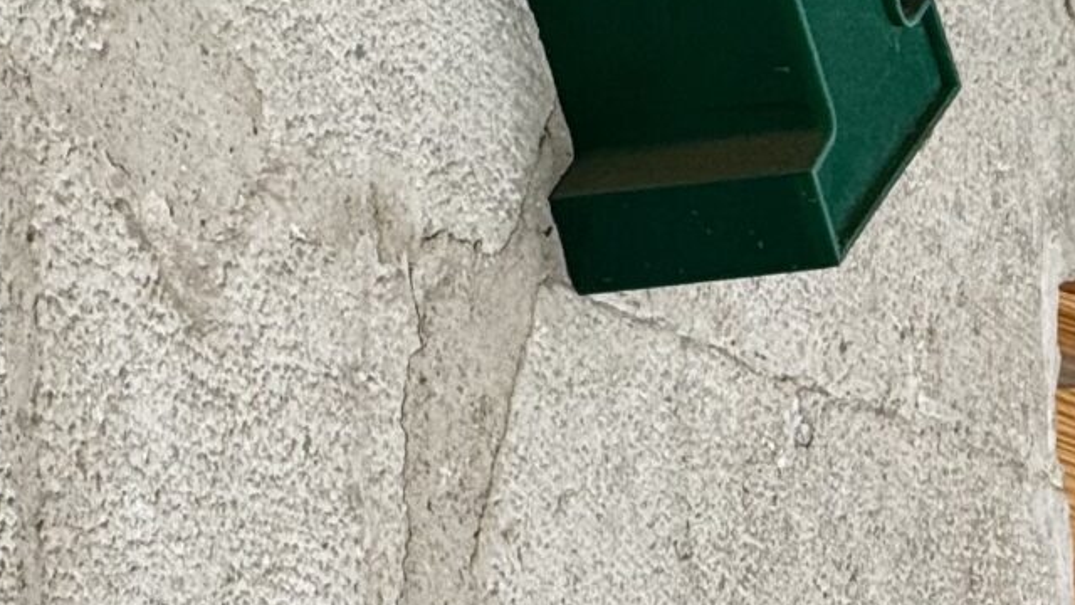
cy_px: -262
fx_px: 14908
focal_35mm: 523
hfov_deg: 4.1
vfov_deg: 2.3
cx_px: 1319
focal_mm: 15.66
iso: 50
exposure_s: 1/99
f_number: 2.8
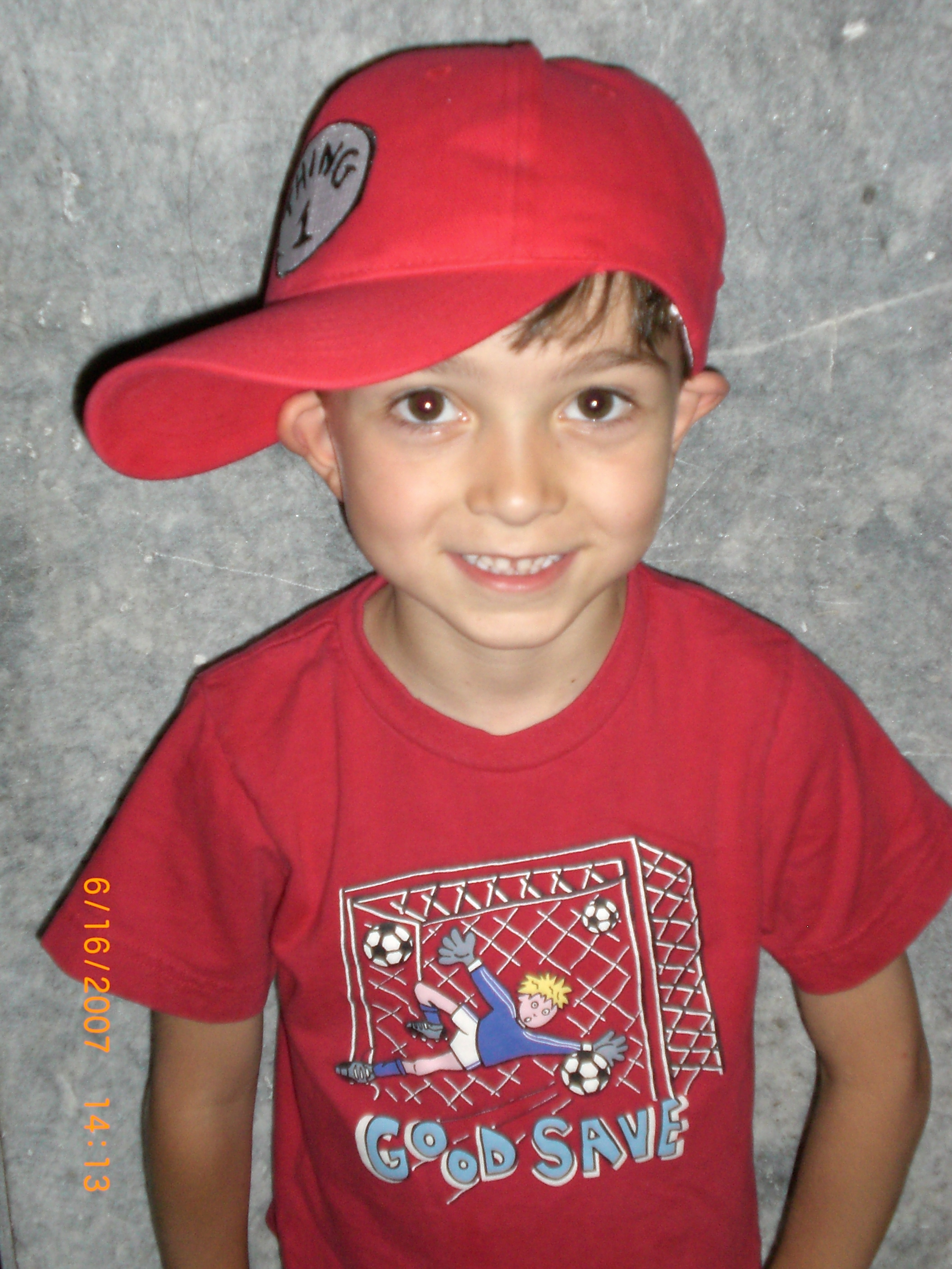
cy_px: 634
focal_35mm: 63
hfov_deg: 23.3
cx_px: 476
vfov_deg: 30.7
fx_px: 2310
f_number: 4
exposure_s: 1/60
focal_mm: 10.4
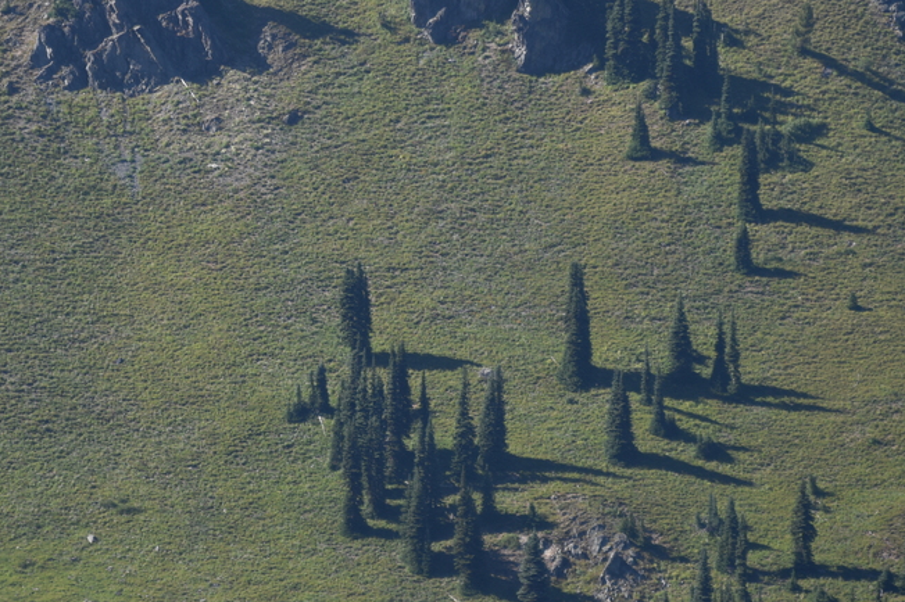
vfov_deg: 3.5
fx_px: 9874
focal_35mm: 393
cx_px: 326
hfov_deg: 5.2
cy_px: 115
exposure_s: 1/400
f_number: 5.6
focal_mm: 200
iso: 125
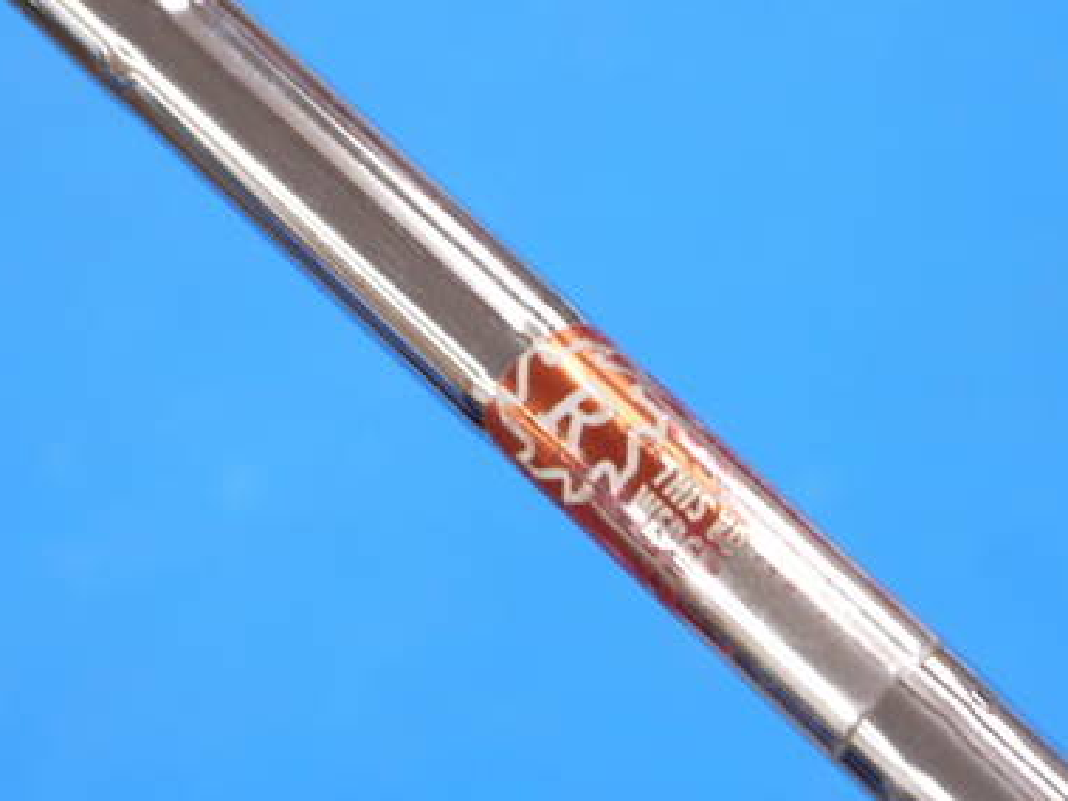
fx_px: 4380
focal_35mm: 142
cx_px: 741
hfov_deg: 13.9
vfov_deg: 10.4
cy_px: 510
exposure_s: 1/80
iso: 500
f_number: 5.6
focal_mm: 42
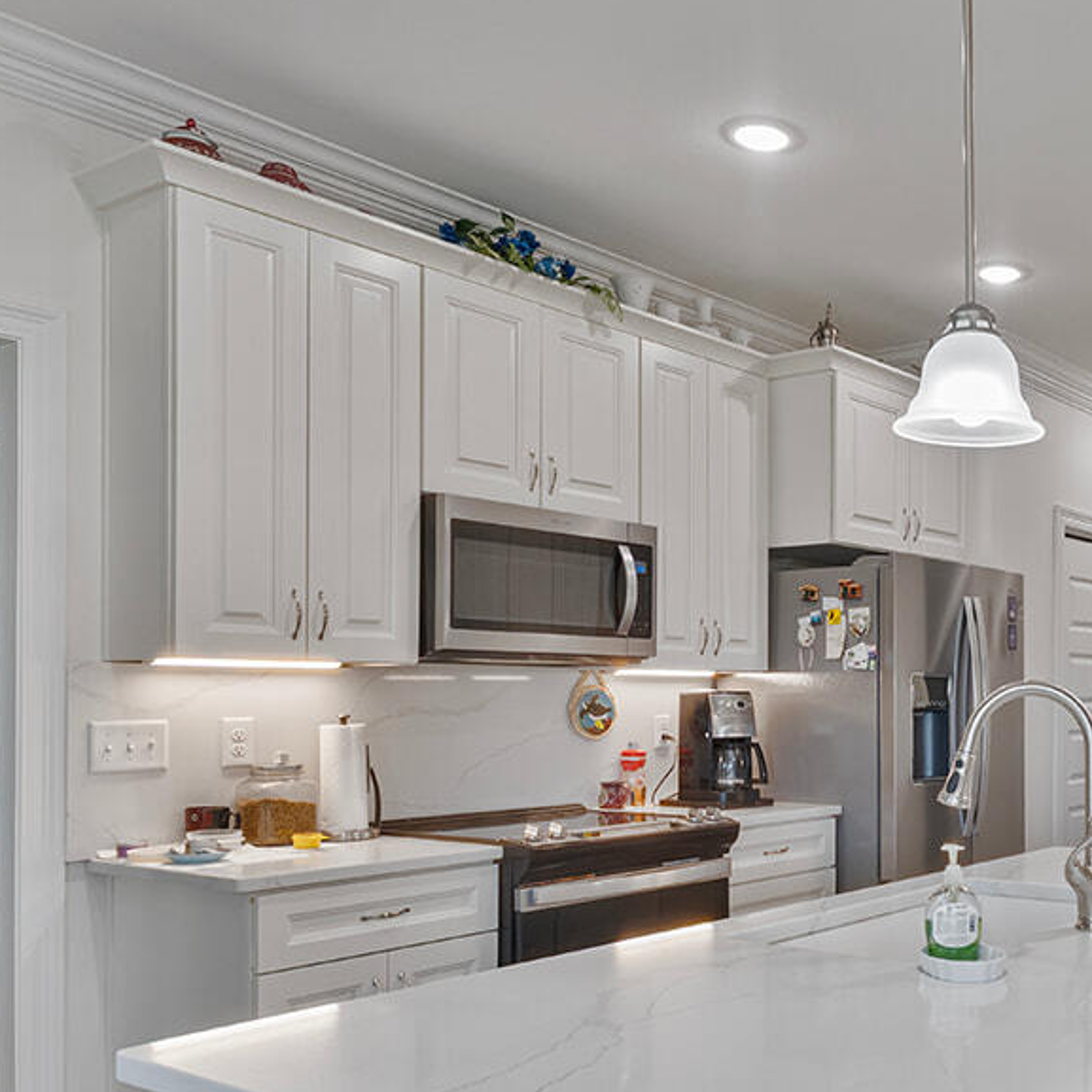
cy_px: 620
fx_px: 1237
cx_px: 1005
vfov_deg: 47.5
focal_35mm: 35
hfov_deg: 43.1
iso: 640
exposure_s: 1/15
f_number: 6.3
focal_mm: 14.7
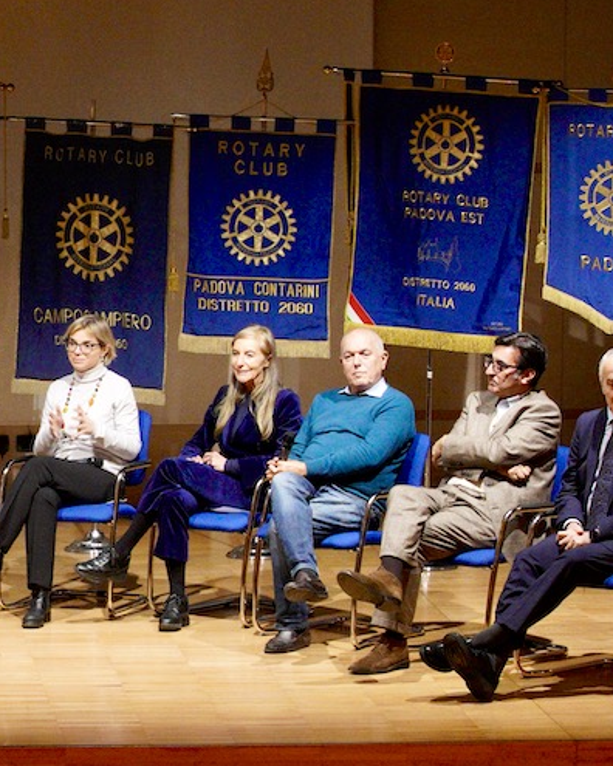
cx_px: -142
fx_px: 3855
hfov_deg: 9.0
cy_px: 427
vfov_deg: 11.3
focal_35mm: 170
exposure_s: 1/60
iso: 8000
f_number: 8
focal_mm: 70
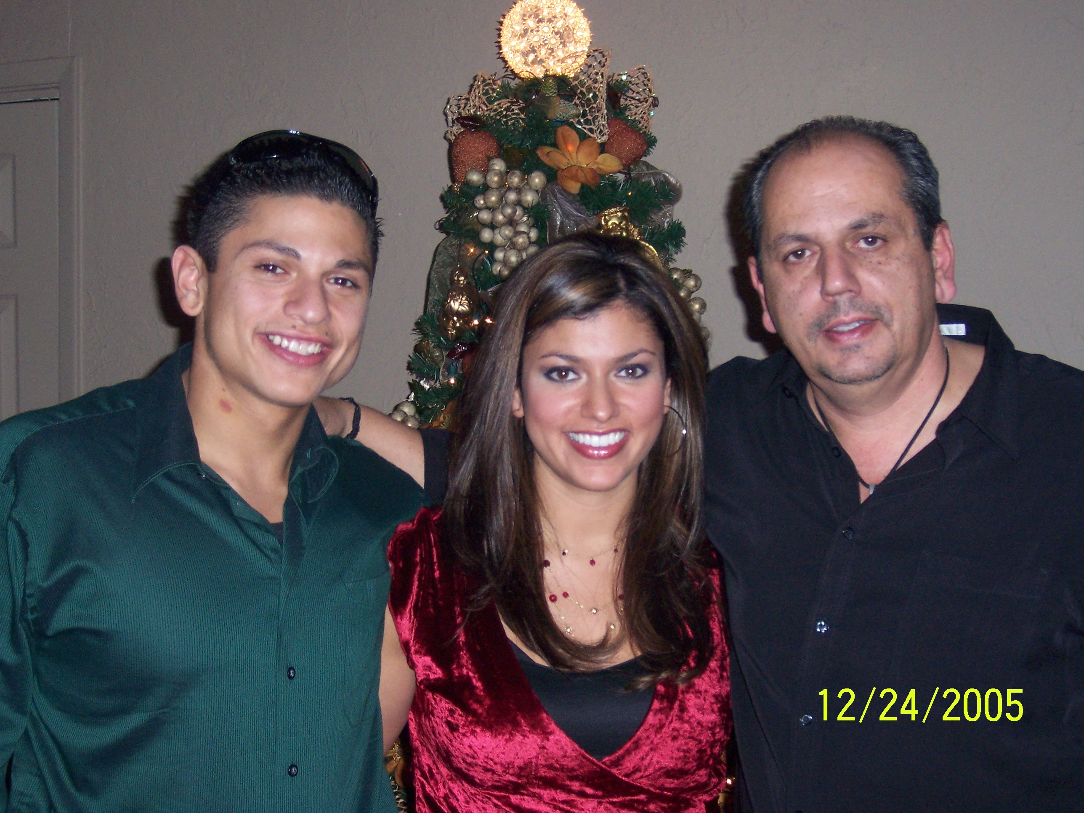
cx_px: 542
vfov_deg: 26.1
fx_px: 1754
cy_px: 406
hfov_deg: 34.3
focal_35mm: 56
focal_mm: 9.6
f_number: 3.6
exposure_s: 1/80
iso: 160
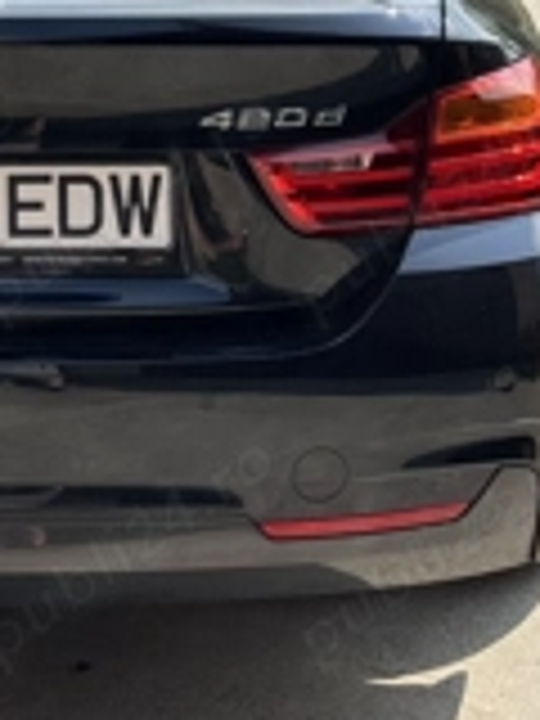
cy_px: -63
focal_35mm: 120
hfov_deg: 12.2
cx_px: -32
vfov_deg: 16.0
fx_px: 2496
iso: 64
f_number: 1.78
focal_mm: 6.76
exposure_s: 1/3425
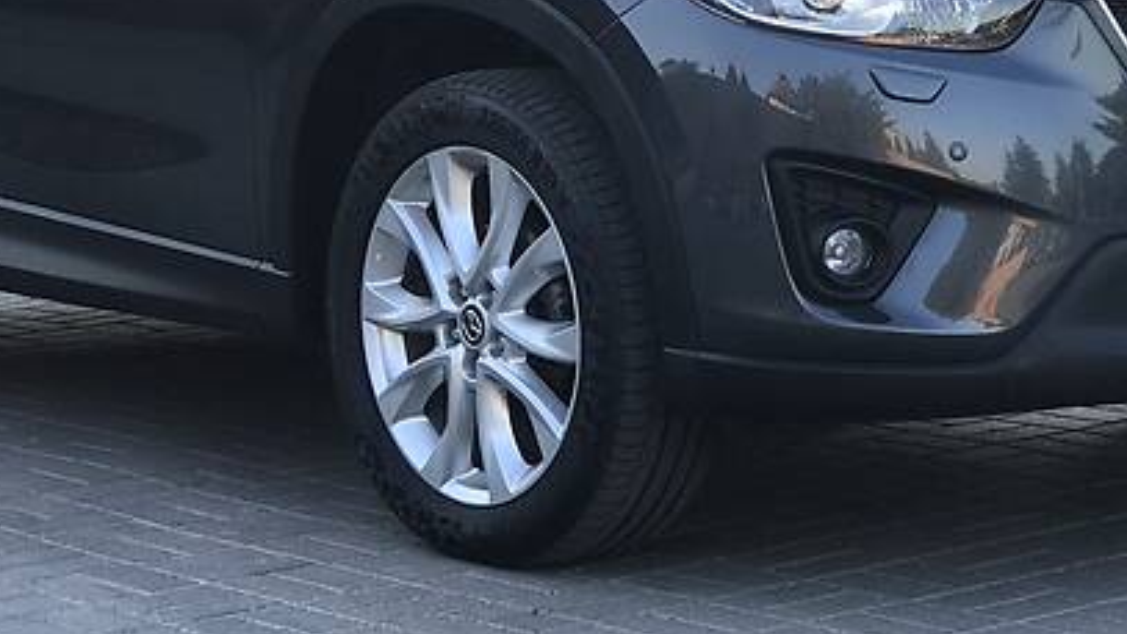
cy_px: 58
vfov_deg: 9.9
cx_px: 598
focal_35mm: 122
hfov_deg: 17.6
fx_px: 3646
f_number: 2.8
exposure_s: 1/119
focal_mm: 6.6
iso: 20
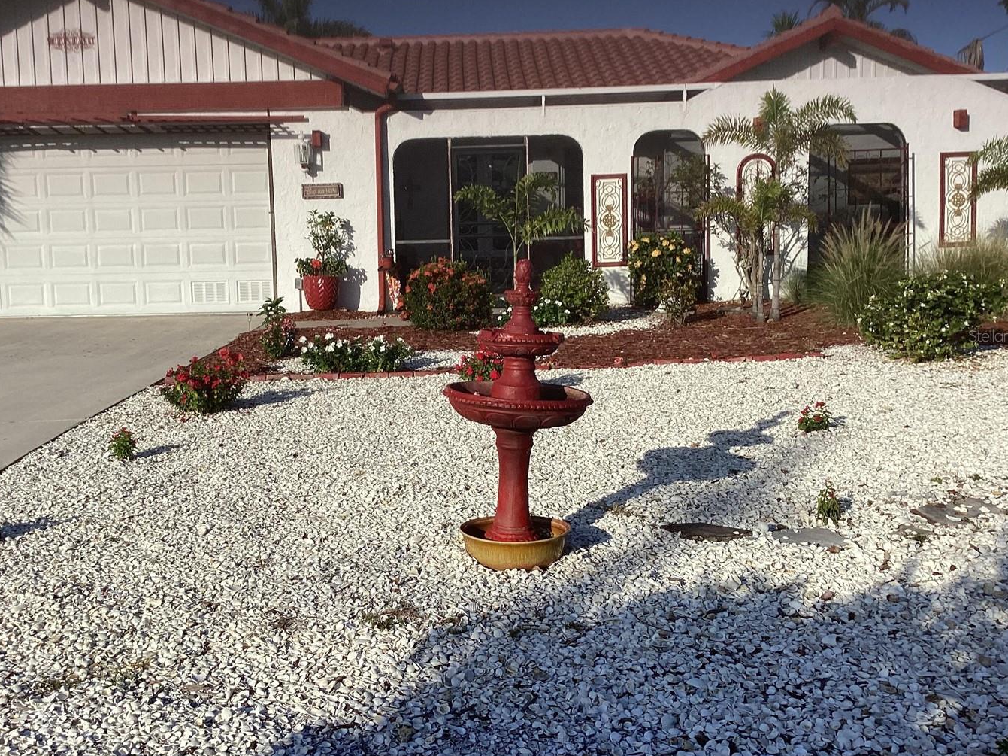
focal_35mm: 37
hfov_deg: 50.0
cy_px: 335
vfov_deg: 38.6
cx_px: 438
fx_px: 1077
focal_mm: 3.3
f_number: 2.4
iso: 25
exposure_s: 1/1274
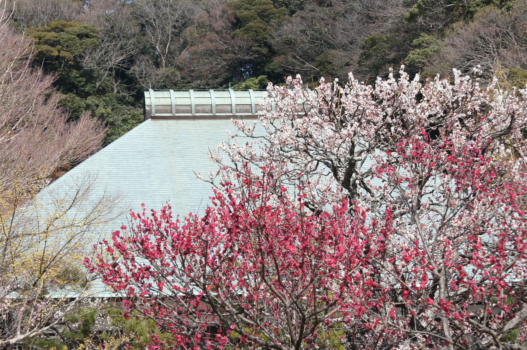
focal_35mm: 110
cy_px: 175
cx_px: 264
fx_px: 1608
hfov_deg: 18.6
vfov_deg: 12.4
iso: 200
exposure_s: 1/320
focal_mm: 43
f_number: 5.6
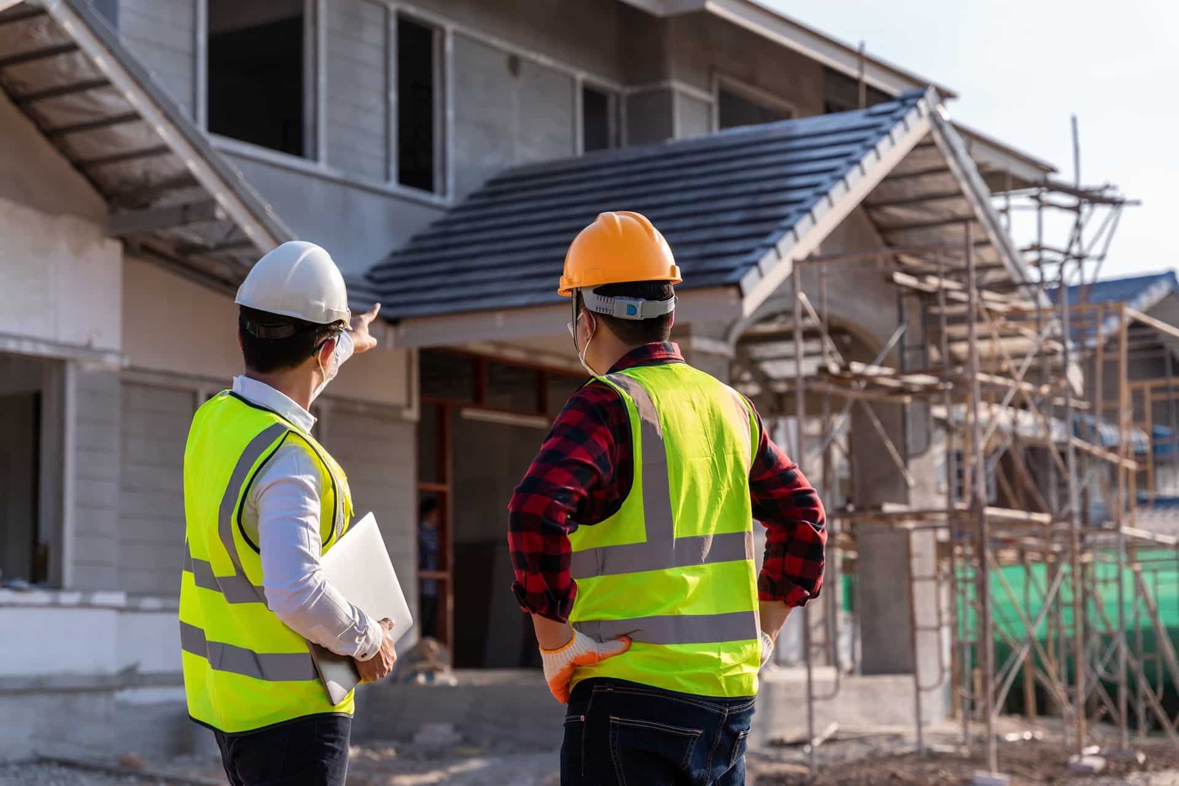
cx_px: 590
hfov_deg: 28.8
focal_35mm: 70
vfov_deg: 19.5
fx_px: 2292
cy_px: 393
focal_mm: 70
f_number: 4
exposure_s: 1/500
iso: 100
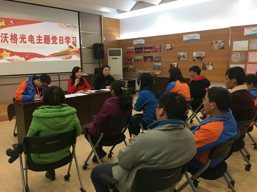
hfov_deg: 61.7
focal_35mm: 29
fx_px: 215
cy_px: 96
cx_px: 128
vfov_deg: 48.2
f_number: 2.2
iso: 100
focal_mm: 4.15
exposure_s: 1/33
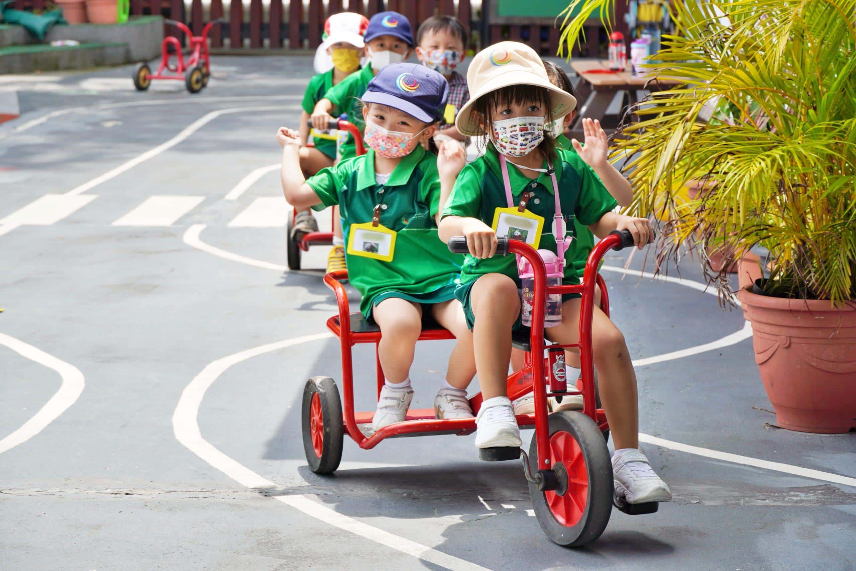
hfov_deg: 20.6
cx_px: 428
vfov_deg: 13.8
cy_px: 286
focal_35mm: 99
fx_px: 2354
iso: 100
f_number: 5.6
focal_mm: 66
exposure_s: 1/200
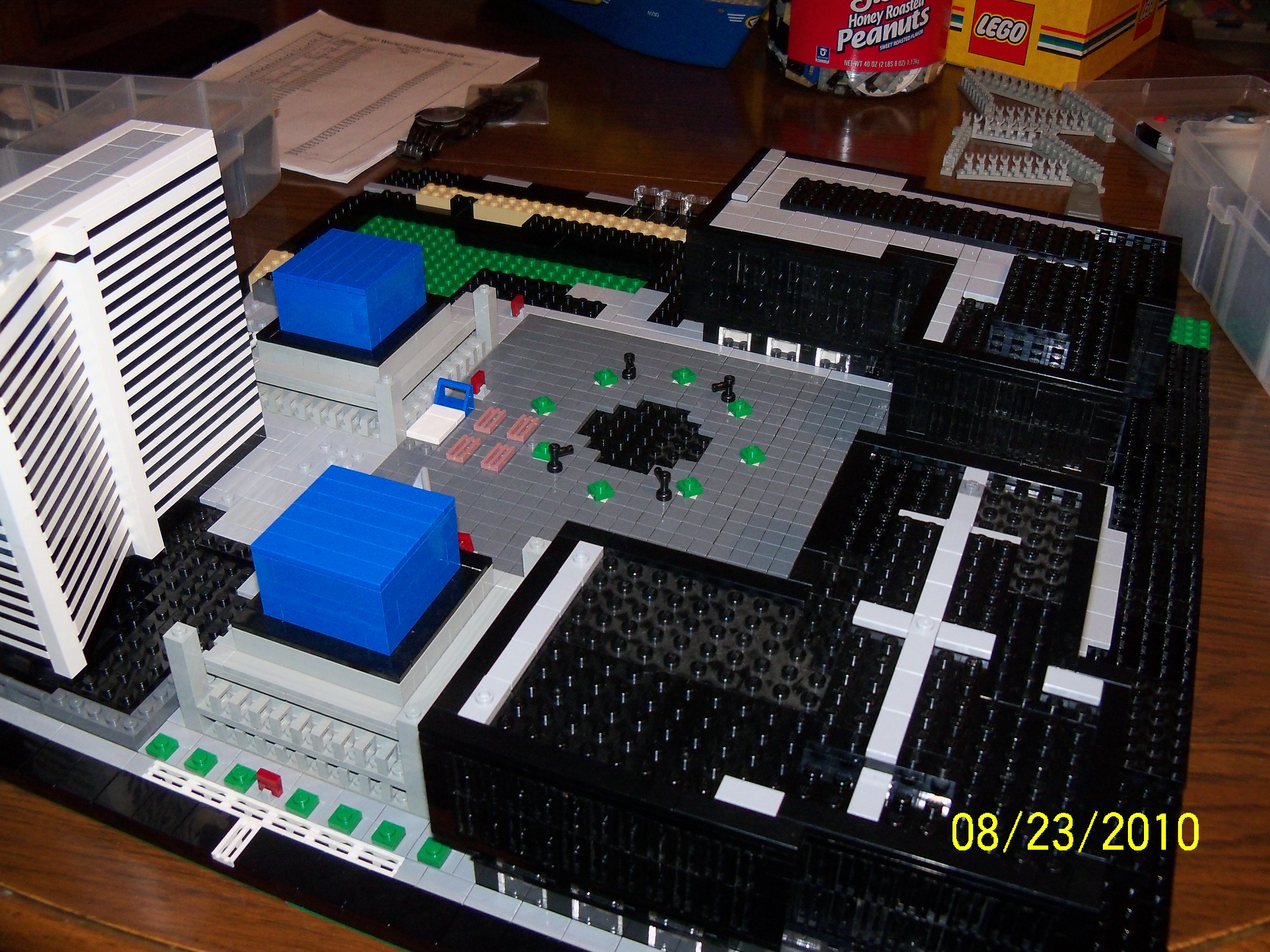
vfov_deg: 40.7
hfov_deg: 52.6
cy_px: 476
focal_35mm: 35
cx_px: 635
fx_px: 1284
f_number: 3.5
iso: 200
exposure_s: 1/30
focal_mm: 6.2
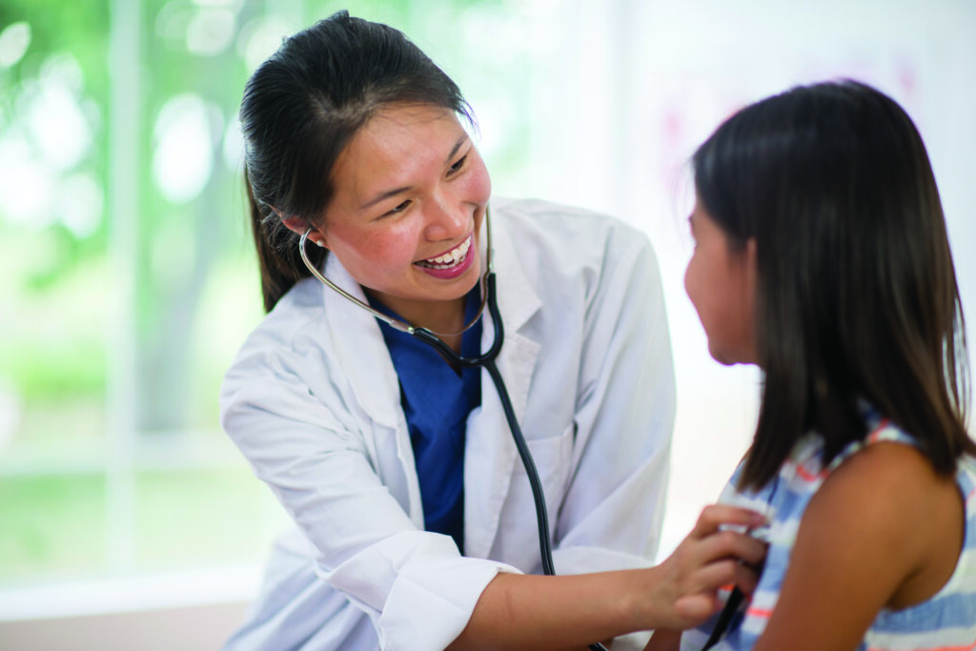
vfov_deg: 16.1
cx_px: 488
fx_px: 2305
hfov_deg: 23.9
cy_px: 326
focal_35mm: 85
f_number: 1.4
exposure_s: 1/640
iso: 320
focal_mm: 85
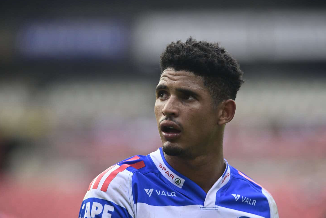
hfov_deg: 5.0
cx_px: 167
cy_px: 110
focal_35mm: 414
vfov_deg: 3.3
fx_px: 3749
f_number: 6.3
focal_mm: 400
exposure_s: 1/2500
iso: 4000
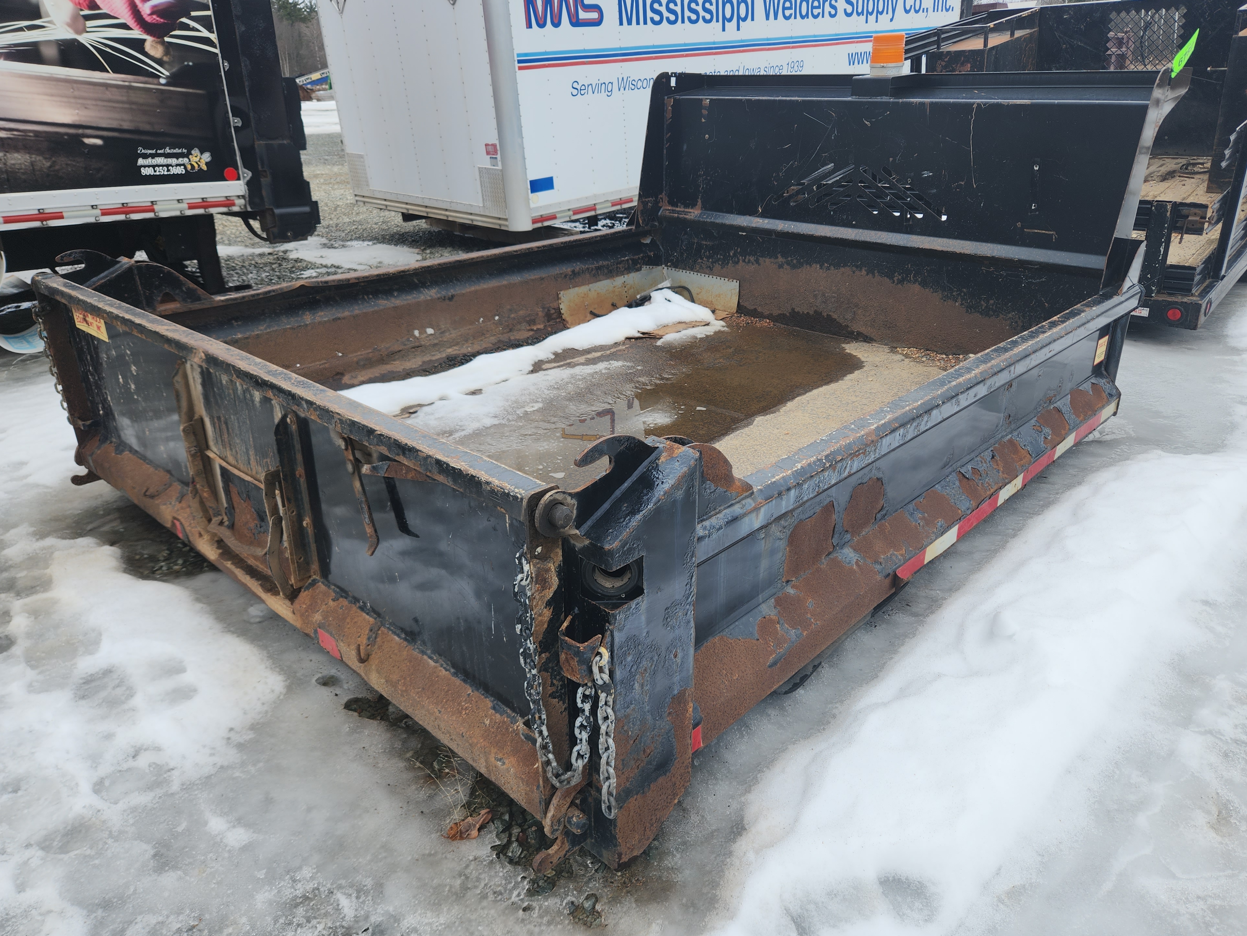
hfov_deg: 71.6
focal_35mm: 24
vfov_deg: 56.8
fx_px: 865
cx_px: 644
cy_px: 465
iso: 20
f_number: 1.8
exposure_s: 1/885
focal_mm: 5.4
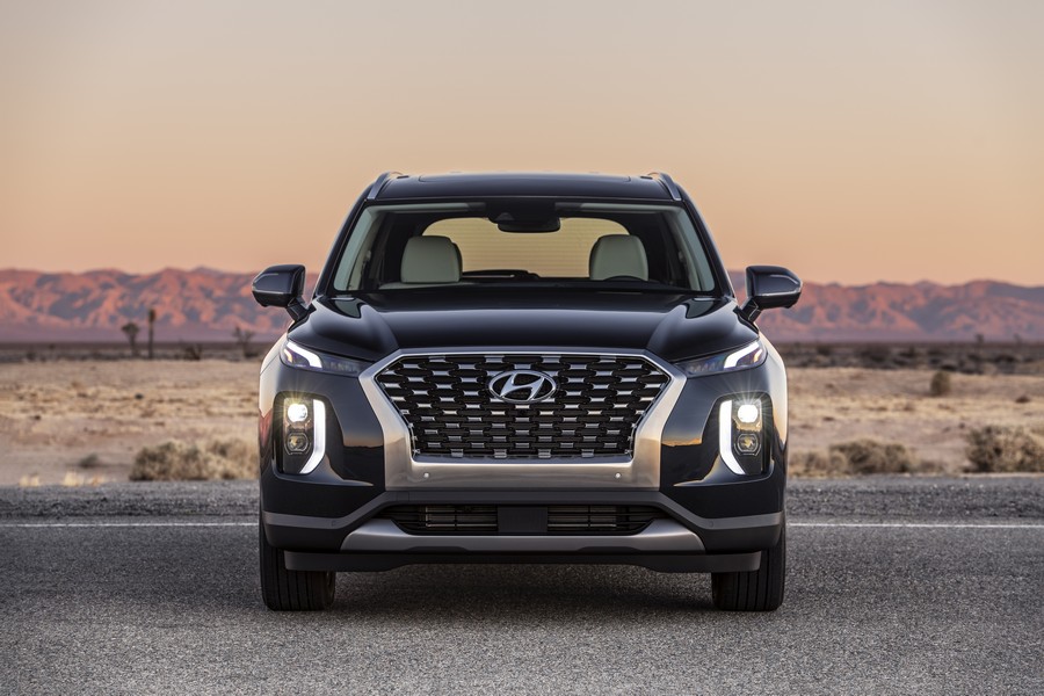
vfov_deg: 13.0
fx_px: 3045
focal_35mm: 105
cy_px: 348
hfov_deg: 19.5
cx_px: 522
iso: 64
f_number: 5
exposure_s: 1/15
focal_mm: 105
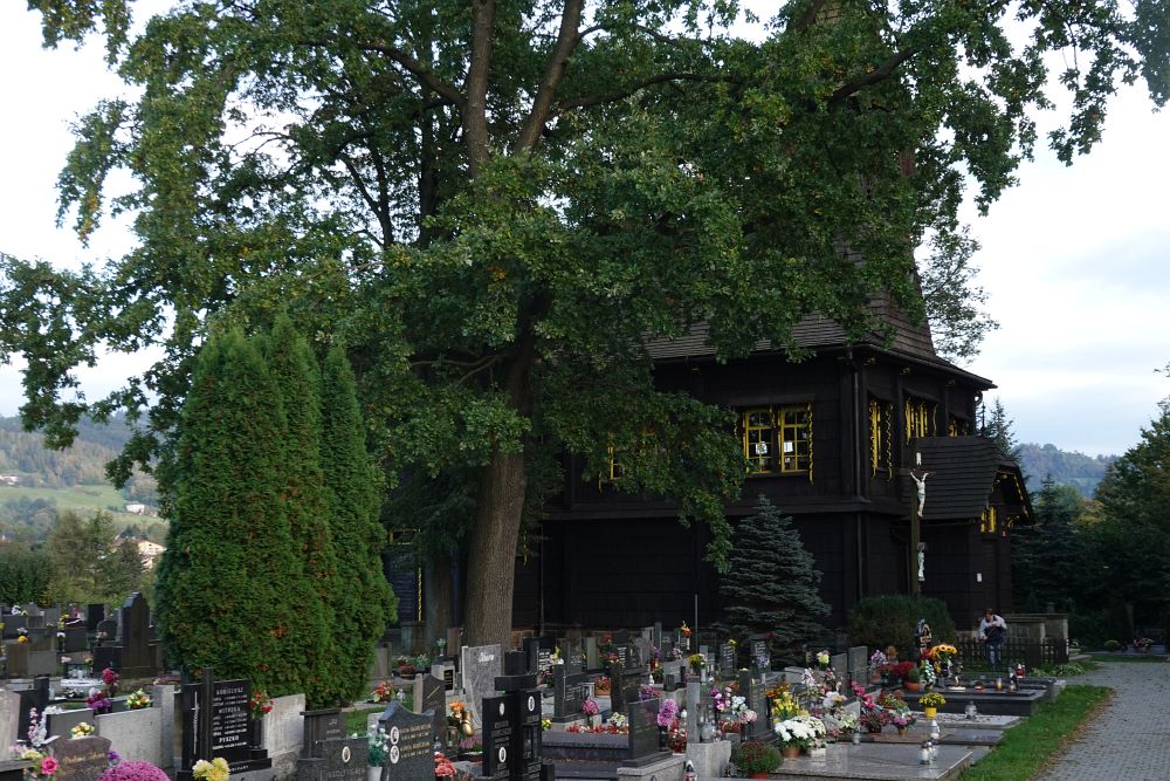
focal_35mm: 48
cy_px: 390
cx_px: 585
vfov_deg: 28.1
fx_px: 1560
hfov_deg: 41.1
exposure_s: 1/50
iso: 160
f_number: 4.5
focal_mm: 18.24
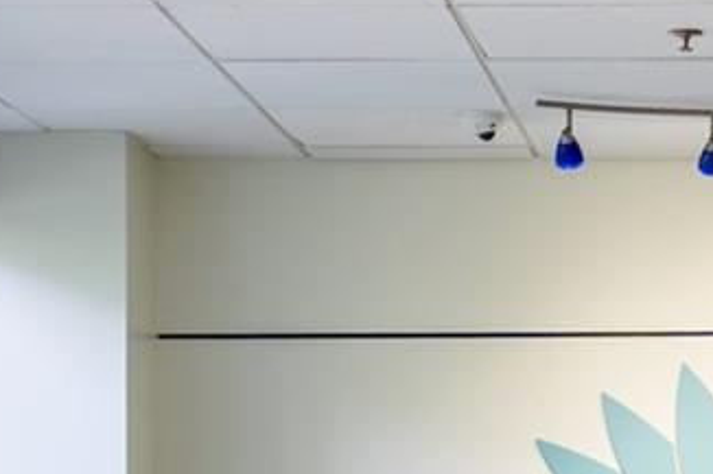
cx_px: 702
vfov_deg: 8.2
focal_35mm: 162
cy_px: 802
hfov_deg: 12.5
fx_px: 3207
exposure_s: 1/250
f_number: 7.1
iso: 800
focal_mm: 33
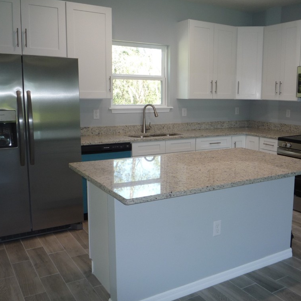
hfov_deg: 45.4
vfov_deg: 46.0
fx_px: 354
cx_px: 200
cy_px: 150
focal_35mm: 36
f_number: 3.3
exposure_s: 1/30
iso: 100
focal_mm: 5.2
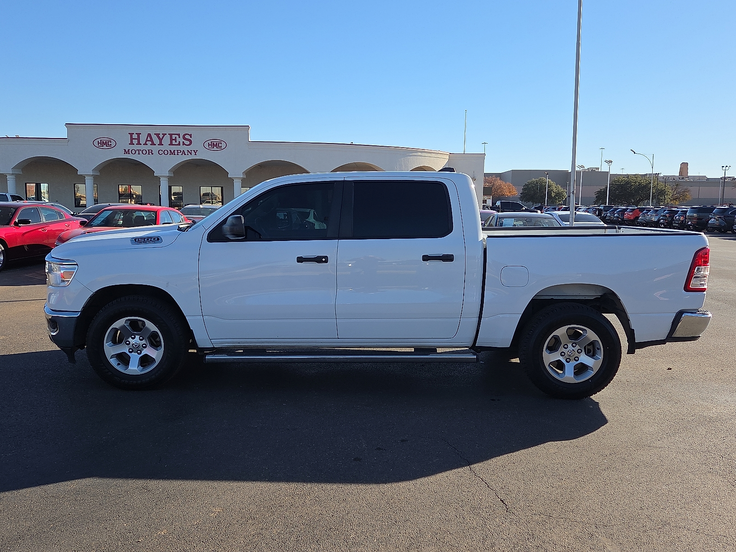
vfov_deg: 48.2
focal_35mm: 29
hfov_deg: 61.7
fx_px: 617
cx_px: 368
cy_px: 276
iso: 76
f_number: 1.8
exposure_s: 1/5000
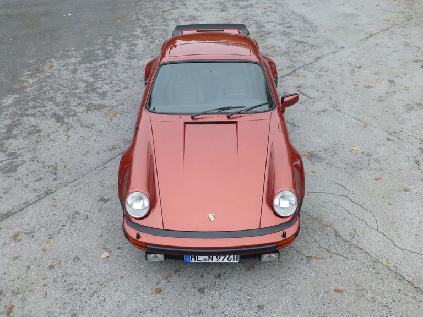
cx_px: 212
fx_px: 415
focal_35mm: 34
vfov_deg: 41.8
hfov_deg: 54.0
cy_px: 158
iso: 200
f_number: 3.7
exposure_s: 1/60
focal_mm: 6.1
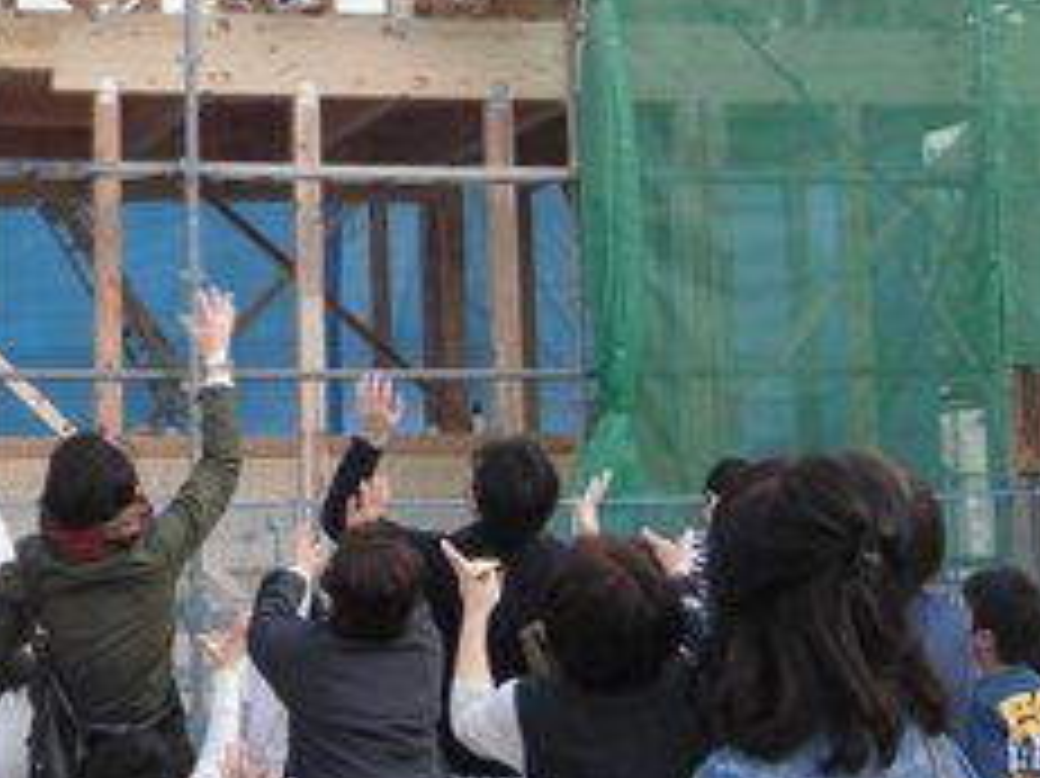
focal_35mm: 78
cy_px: 128
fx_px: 2342
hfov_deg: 24.5
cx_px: 171
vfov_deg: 18.7
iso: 100
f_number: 2.9
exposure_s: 1/200
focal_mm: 5.5
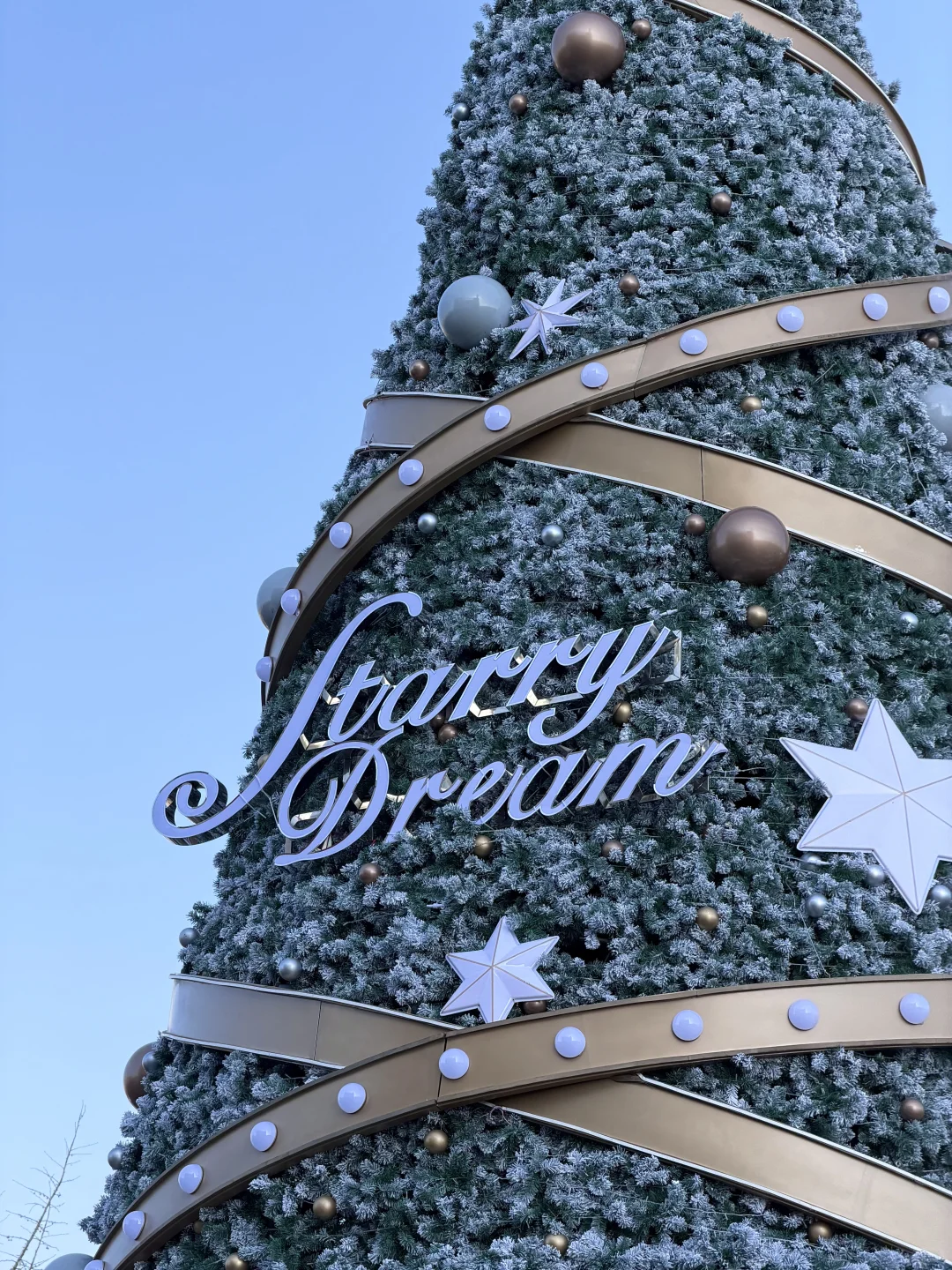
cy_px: 635
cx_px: 476
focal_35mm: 100
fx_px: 3667
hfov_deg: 14.8
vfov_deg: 19.6
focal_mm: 16.89
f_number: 2.8
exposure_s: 1/590
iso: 50
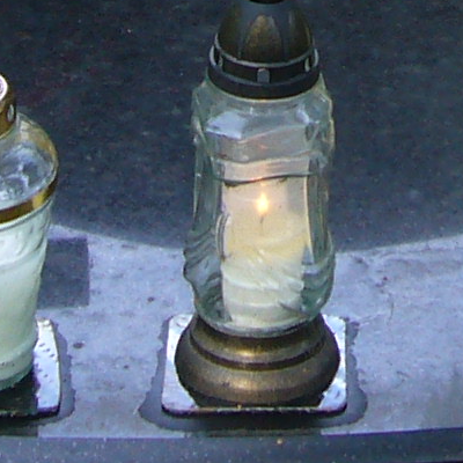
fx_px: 2996
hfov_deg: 8.8
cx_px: 383
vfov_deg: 8.5
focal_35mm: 198
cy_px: -379
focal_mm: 5.8
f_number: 2.8
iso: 80
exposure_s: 1/80
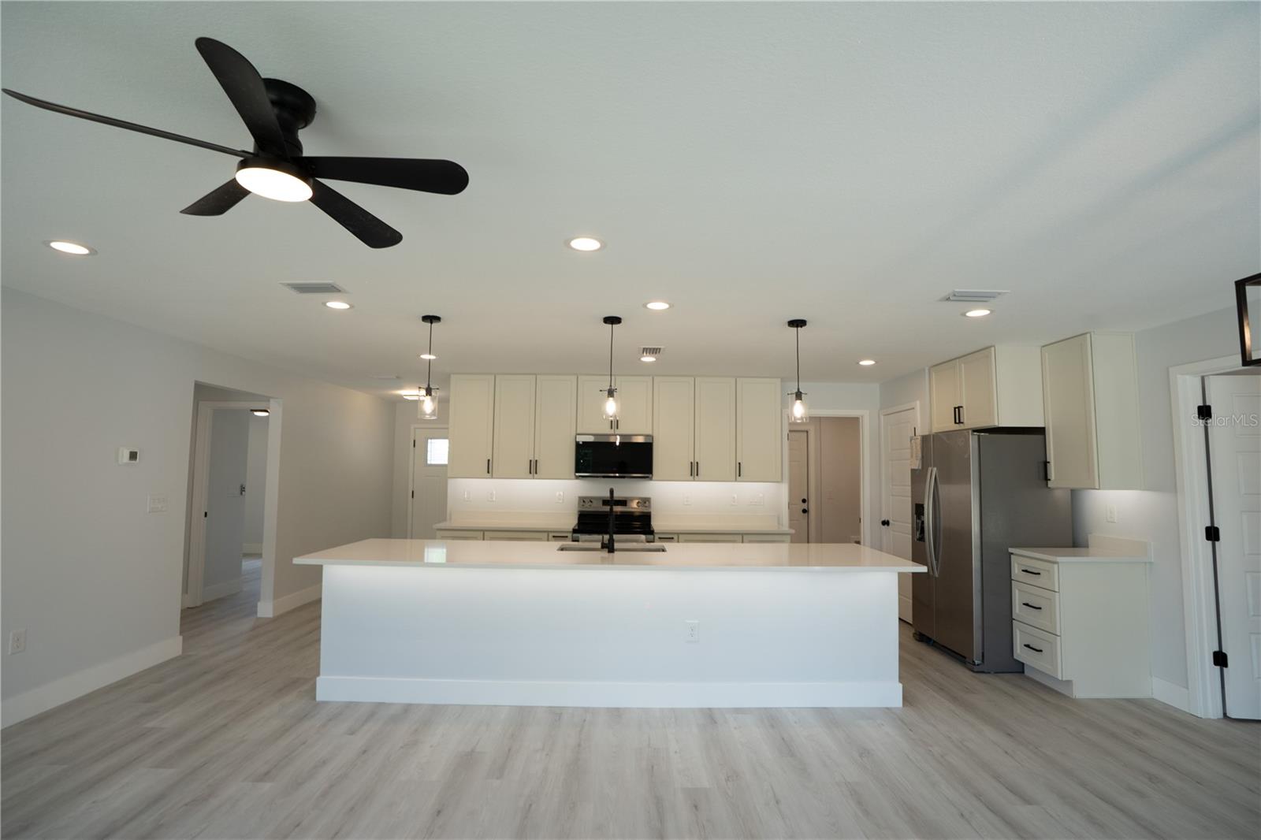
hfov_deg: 96.7
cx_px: 630
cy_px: 420
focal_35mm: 16
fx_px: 560
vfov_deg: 73.7
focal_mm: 16
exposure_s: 1/125
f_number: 6.3
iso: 640
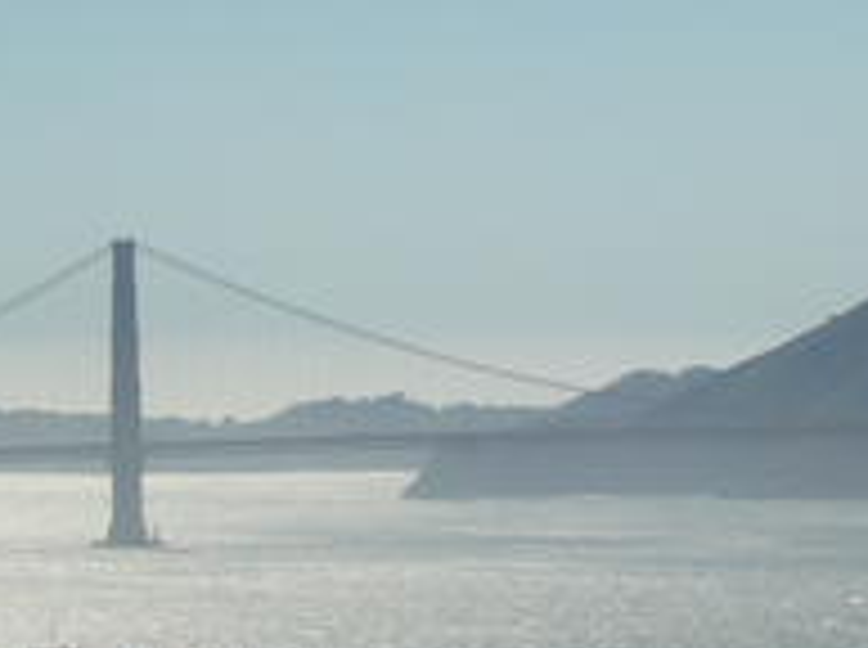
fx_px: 8735
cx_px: 693
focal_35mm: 349
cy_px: 464
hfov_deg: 5.7
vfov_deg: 4.2
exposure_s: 1/160
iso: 50
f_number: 14
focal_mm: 17.4
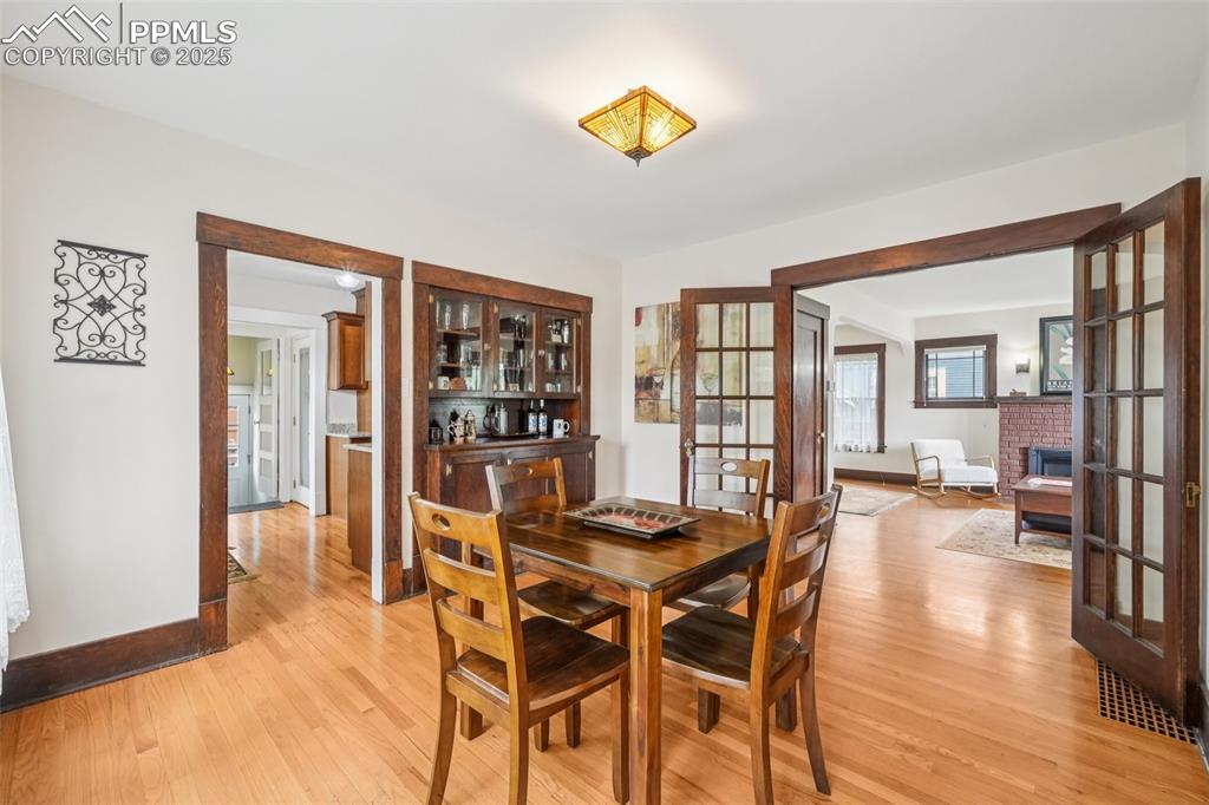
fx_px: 504
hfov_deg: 100.4
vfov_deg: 77.3
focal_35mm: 15
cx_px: 604
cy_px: 402
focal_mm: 10
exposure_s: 1/5
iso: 800
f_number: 8
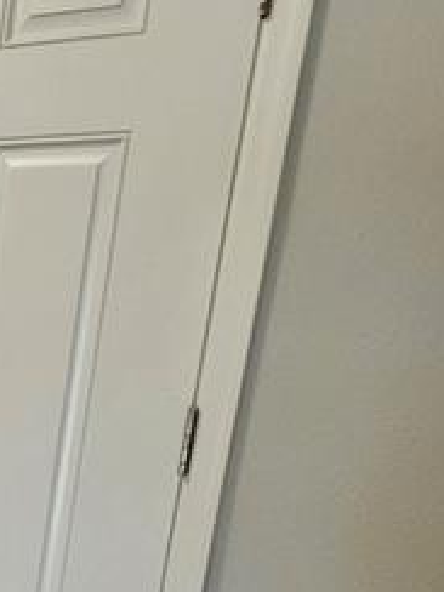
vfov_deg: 26.4
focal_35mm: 64
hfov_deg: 18.6
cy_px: 738
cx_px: -320
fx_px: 1095
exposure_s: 1/60
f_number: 2.2
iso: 160
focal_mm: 2.2
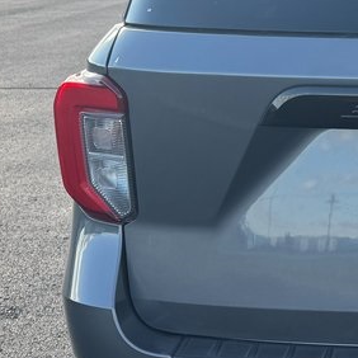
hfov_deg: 20.1
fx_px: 901
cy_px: 154
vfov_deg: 22.5
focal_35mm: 77
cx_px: 501
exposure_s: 1/645
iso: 80
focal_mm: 6.76
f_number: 1.78
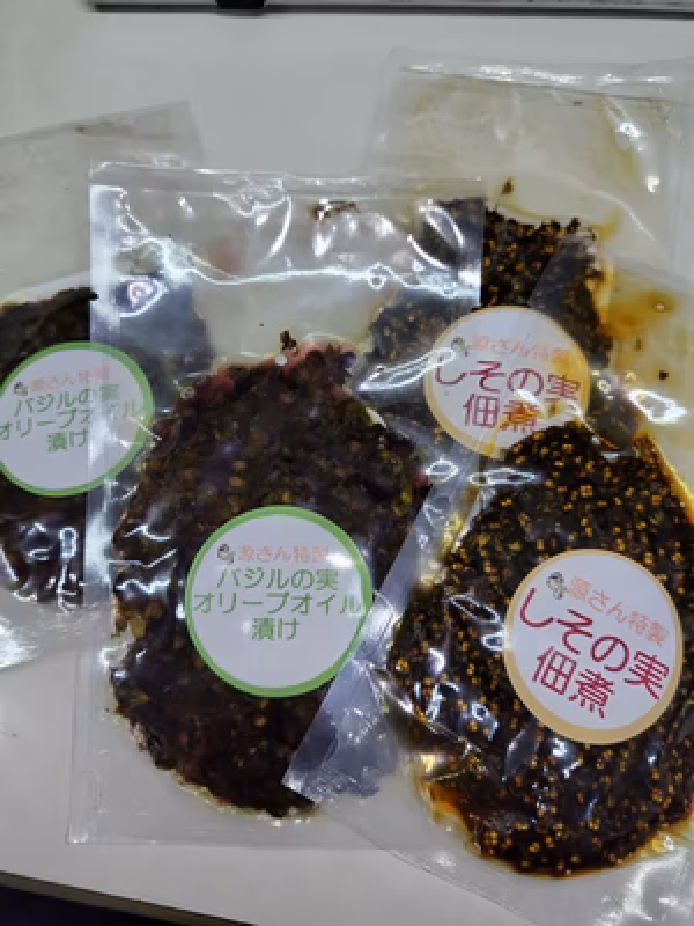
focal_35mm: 23
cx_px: 347
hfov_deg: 58.9
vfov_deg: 73.9
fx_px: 615
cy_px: 463
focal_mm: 5.5
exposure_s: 1/50
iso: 122
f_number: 1.9
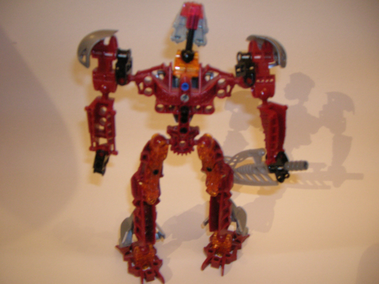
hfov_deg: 54.0
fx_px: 372
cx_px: 190
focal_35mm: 34
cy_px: 142
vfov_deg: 41.8
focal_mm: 5.7
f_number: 2.9
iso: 200
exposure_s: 1/4.8
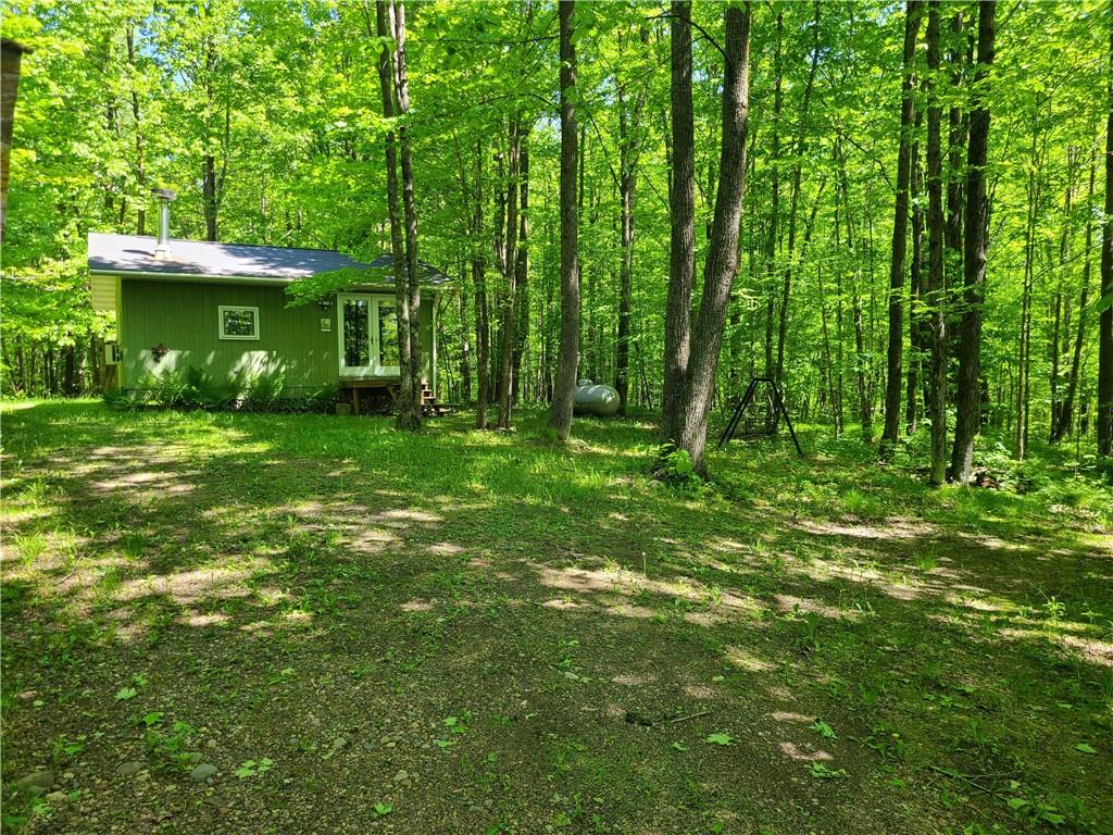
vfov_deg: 53.1
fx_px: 836
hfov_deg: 67.3
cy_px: 418
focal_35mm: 26
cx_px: 556
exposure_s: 1/205
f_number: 1.8
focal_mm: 5.4
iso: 40
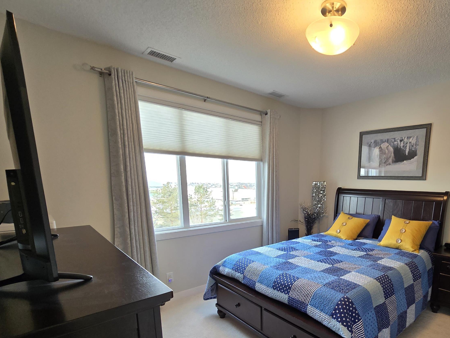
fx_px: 234
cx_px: 297
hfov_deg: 85.0
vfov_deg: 69.4
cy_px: 228
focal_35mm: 18
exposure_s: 1/60
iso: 80
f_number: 2.2
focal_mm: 2.2
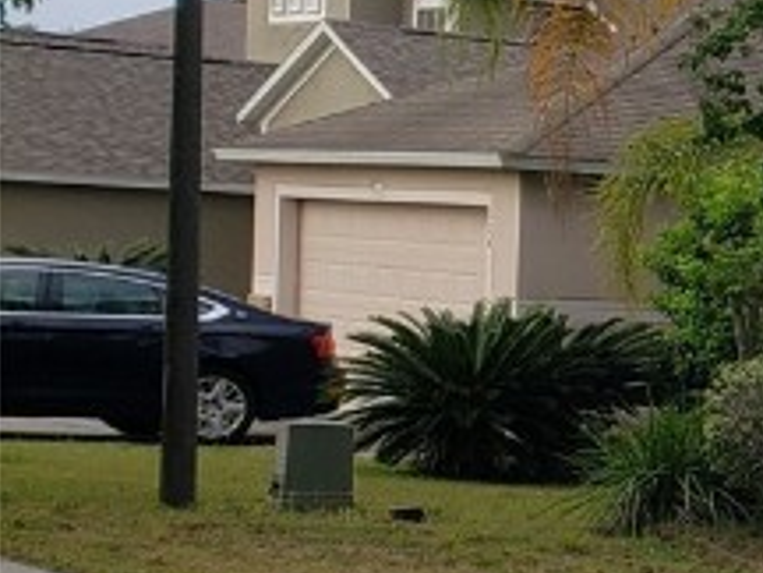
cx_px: 1805
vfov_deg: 12.0
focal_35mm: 123
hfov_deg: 12.6
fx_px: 2711
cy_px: 400
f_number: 2.4
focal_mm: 4.3
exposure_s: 1/456
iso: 50
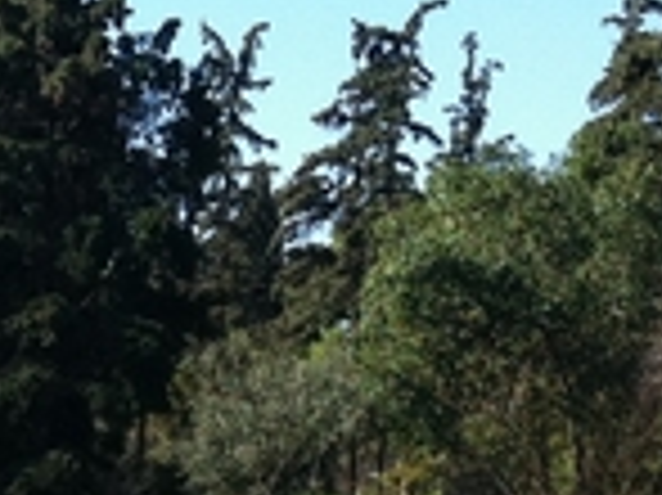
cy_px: 880
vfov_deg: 8.1
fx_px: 3363
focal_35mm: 176
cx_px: 342
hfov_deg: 11.2
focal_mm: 3.85
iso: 80
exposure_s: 1/628
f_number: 2.8
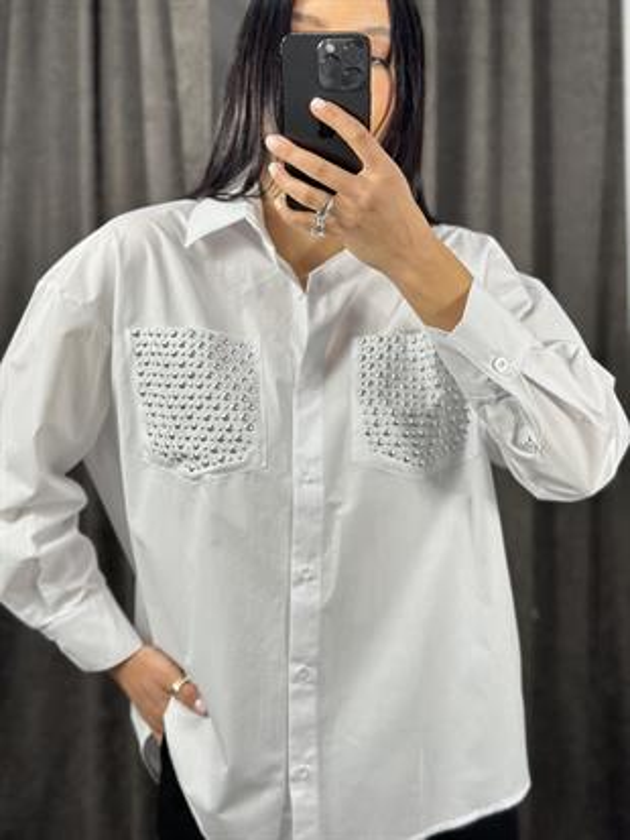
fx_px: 1164
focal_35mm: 48
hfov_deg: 30.3
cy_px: 420
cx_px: 315
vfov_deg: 39.6
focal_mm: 6.86
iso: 80
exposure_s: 1/100
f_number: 1.78
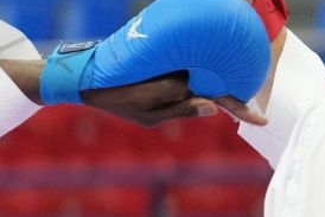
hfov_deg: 2.5
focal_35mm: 827
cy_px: 184
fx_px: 7470
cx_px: -641
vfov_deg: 1.7
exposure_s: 1/1000
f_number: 2.8
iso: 3200
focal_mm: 126
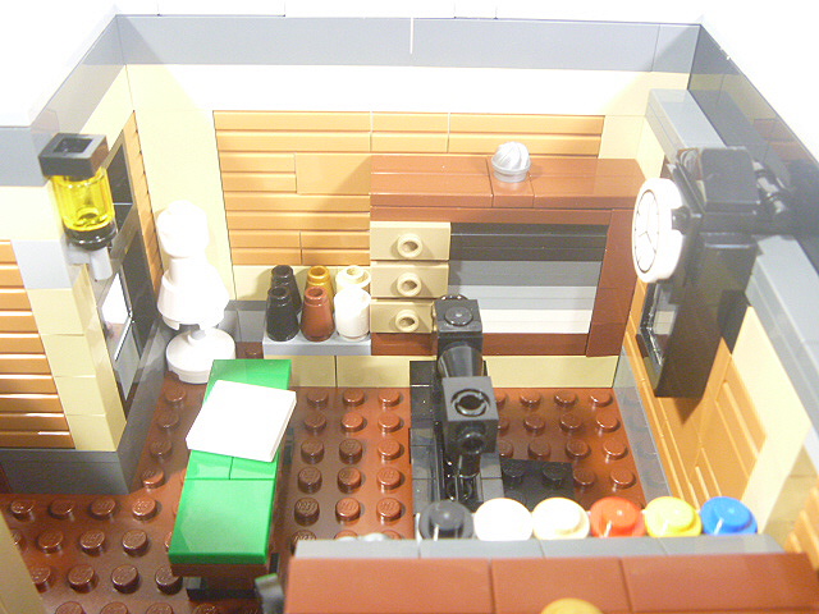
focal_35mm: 35
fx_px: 828
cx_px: 410
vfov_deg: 40.7
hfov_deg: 52.6
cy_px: 307
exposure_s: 1/5
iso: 400
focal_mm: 6.3
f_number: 3.5
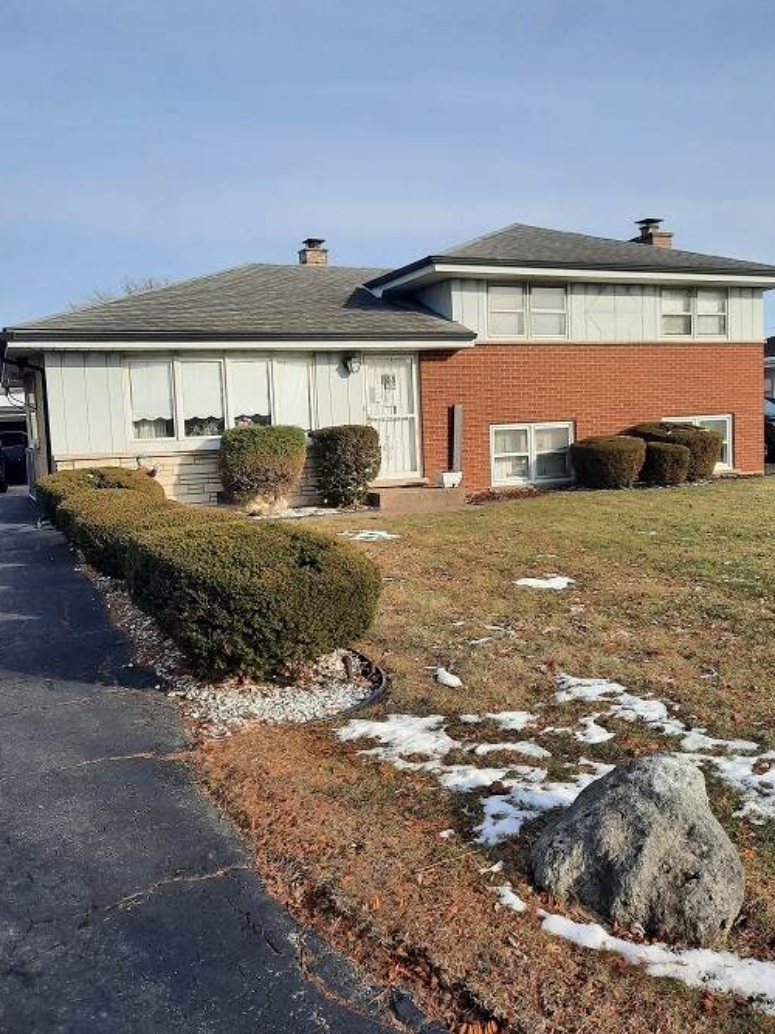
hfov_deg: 46.8
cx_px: 408
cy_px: 485
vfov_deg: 59.9
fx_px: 896
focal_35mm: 30
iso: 32
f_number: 2
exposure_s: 1/972
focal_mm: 4.6
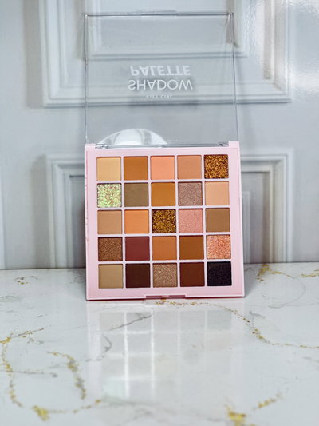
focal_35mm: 77
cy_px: 213
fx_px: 946
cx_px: 160
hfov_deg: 19.1
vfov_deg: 25.3
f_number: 2.8
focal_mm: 9
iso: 160
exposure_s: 1/100
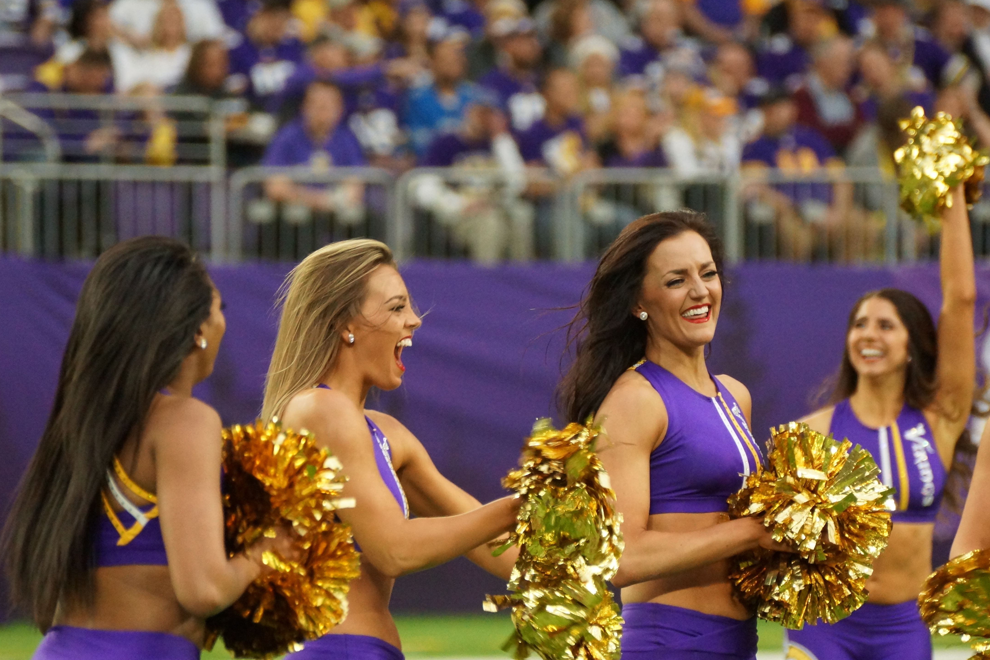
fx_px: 17159
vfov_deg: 2.2
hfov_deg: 3.3
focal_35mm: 624
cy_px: 391
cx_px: 523
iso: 1600
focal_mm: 300
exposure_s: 1/500
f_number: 5.6
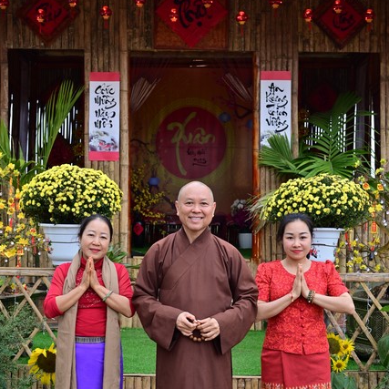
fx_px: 788
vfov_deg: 27.6
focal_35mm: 62
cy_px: 241
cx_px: 194
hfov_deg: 27.7
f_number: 5.6
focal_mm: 48
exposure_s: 1/100
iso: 160
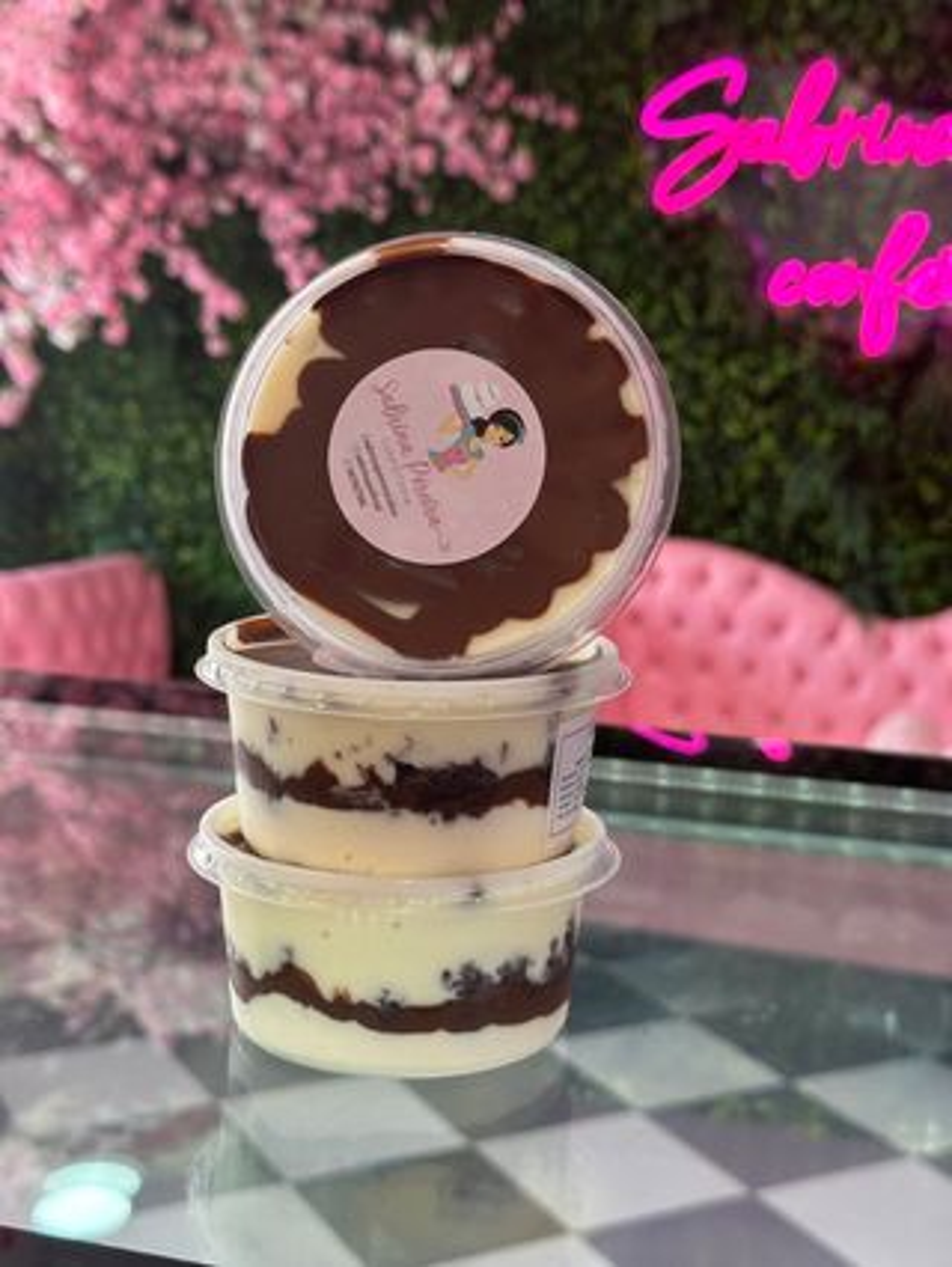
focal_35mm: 48
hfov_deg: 30.3
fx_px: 1758
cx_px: 476
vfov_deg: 39.6
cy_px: 634
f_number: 1.78
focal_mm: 6.86
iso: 80
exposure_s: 1/146
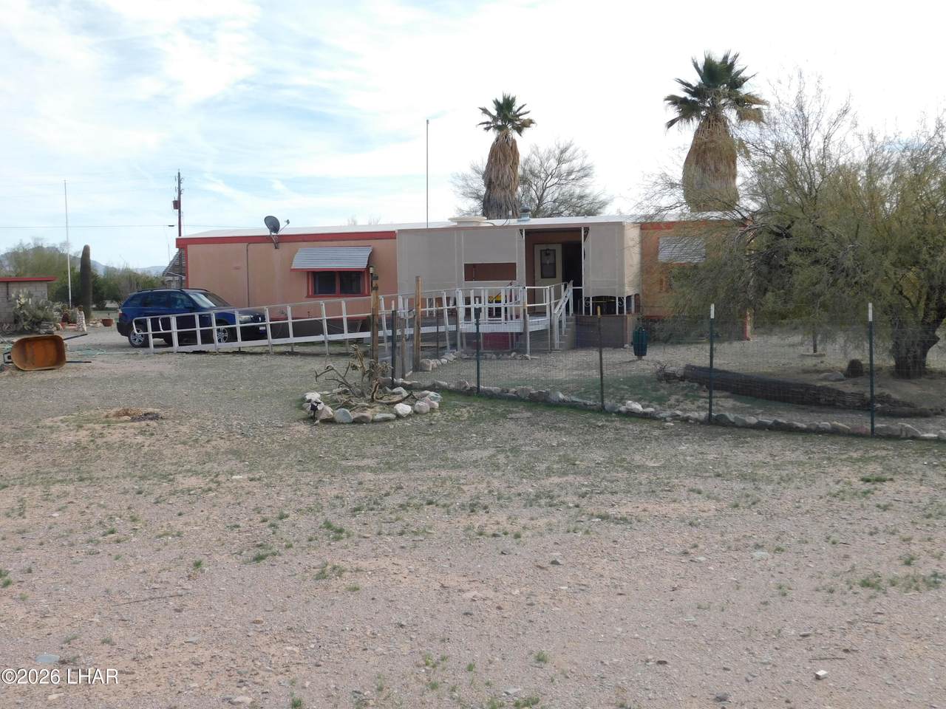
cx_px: 473
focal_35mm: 36
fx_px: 984
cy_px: 354
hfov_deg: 51.4
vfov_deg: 39.7
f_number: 3.5
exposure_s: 1/1000
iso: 125
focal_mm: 6.3
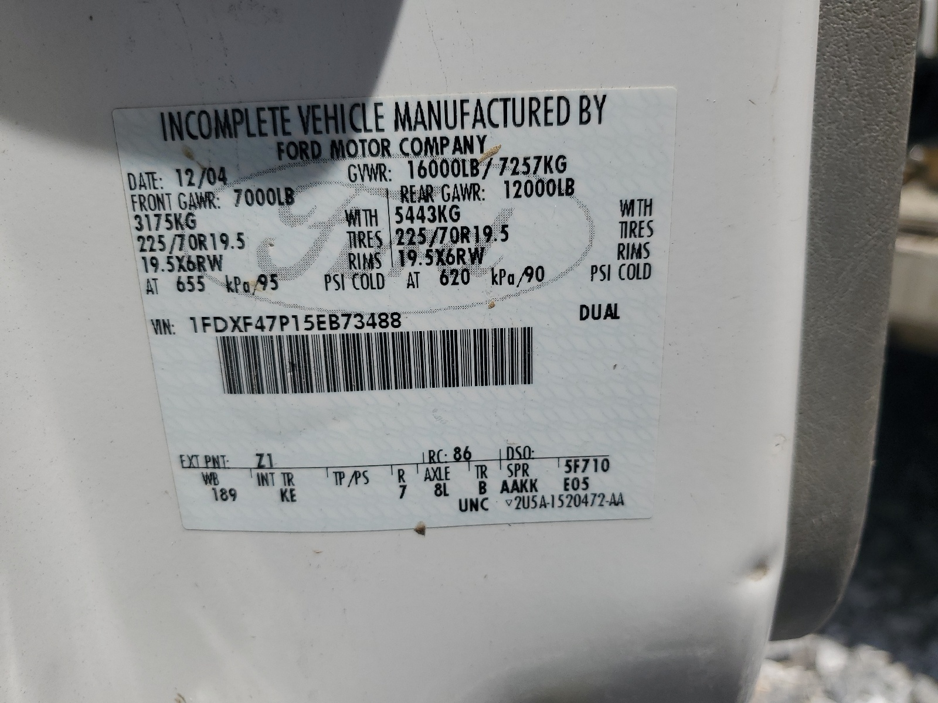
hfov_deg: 67.3
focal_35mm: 26
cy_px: 352
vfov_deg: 53.1
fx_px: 705
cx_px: 469
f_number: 1.5
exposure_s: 1/3333
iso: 50
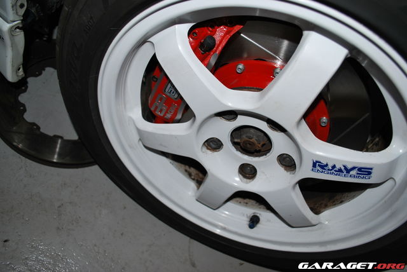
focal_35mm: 27
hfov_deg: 67.3
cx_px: 204
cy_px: 136
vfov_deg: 48.0
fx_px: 306
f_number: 4
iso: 100
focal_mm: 18
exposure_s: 1/125
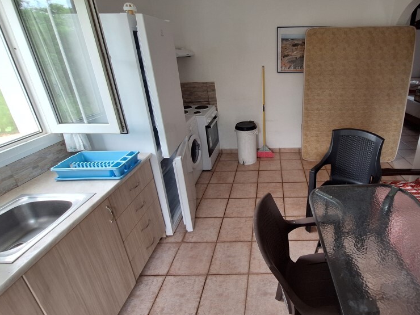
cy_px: 132
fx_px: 218
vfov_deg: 71.1
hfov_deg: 85.1
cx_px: 275
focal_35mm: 18
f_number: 2.2
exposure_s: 1/50
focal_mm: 1.74
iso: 50
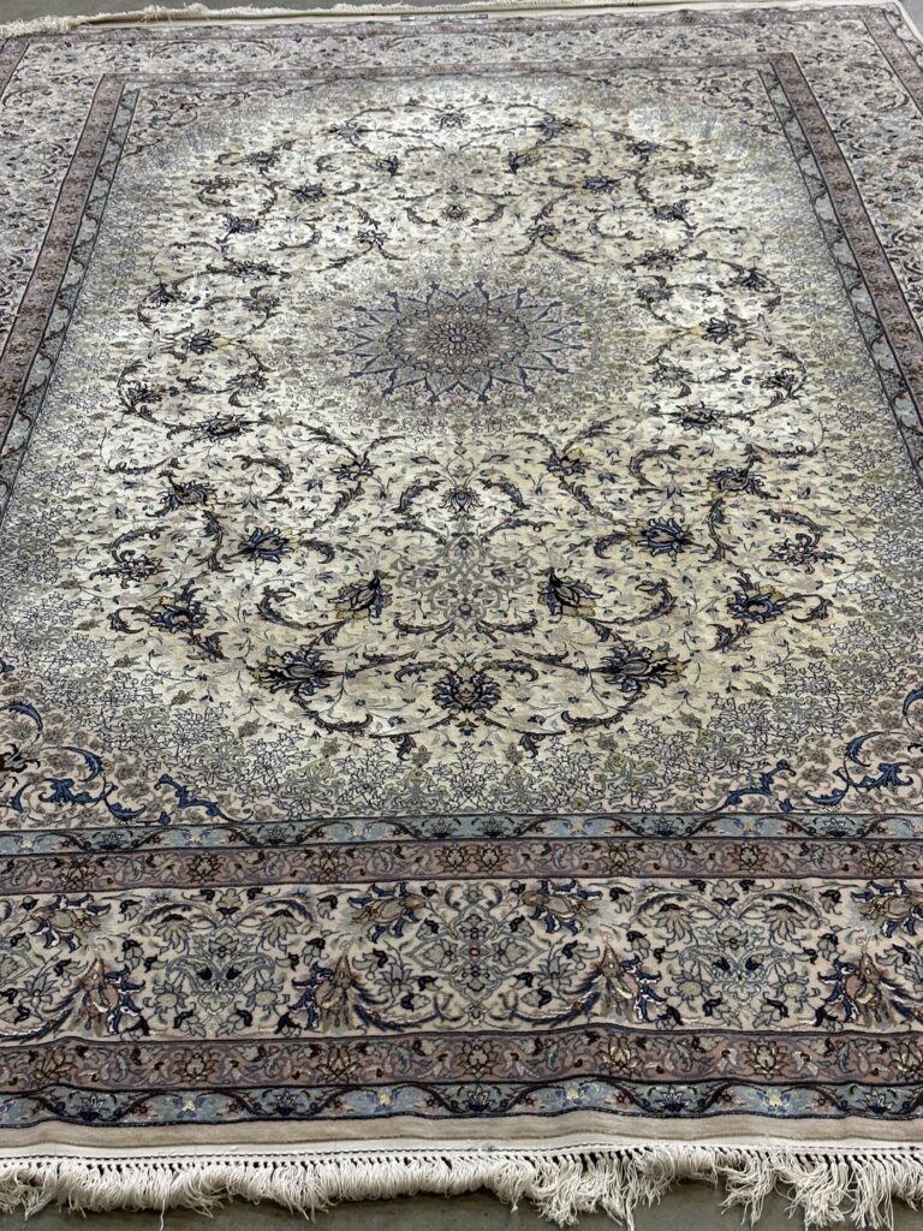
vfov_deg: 39.7
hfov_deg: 30.3
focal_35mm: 48
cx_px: 462
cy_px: 616
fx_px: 1706
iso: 160
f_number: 1.78
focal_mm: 6.86
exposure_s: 1/60
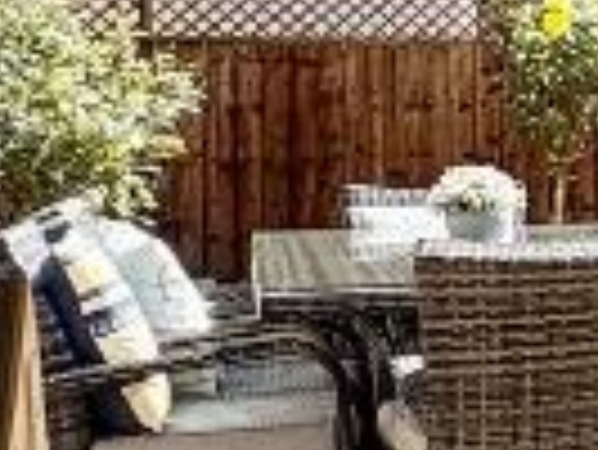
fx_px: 1867
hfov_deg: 13.2
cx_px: 1470
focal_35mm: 108
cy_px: 122
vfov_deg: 13.7
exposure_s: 1/1346
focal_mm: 2.22
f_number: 2.2
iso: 50
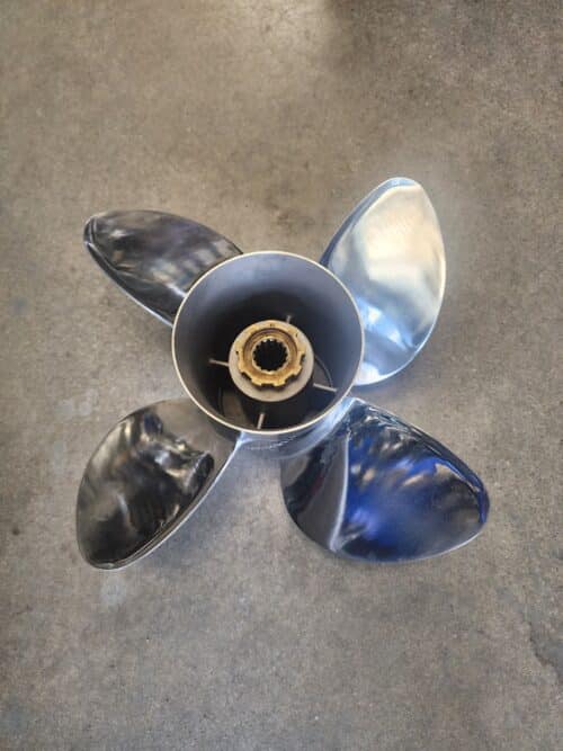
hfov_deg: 58.9
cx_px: 282
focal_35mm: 23
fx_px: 499
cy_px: 376
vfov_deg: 73.9
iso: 250
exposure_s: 1/120
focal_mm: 6.4
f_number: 1.8
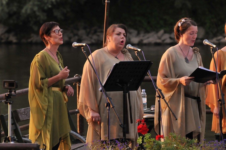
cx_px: 113
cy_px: 75
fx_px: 2257
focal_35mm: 360
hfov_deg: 5.7
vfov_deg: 3.8
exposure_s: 1/320
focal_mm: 240
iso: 1000
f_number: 9
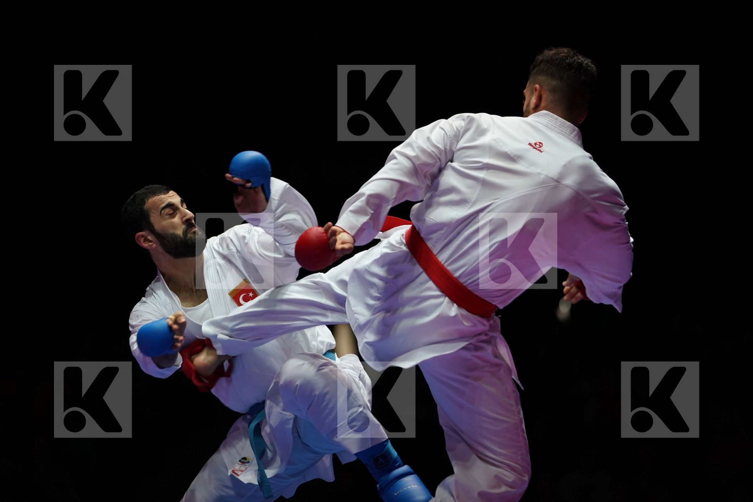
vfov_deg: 6.9
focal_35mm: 200
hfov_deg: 10.3
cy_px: 251
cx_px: 376
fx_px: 4183
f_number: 2.8
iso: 2000
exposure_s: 1/1000
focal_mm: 200
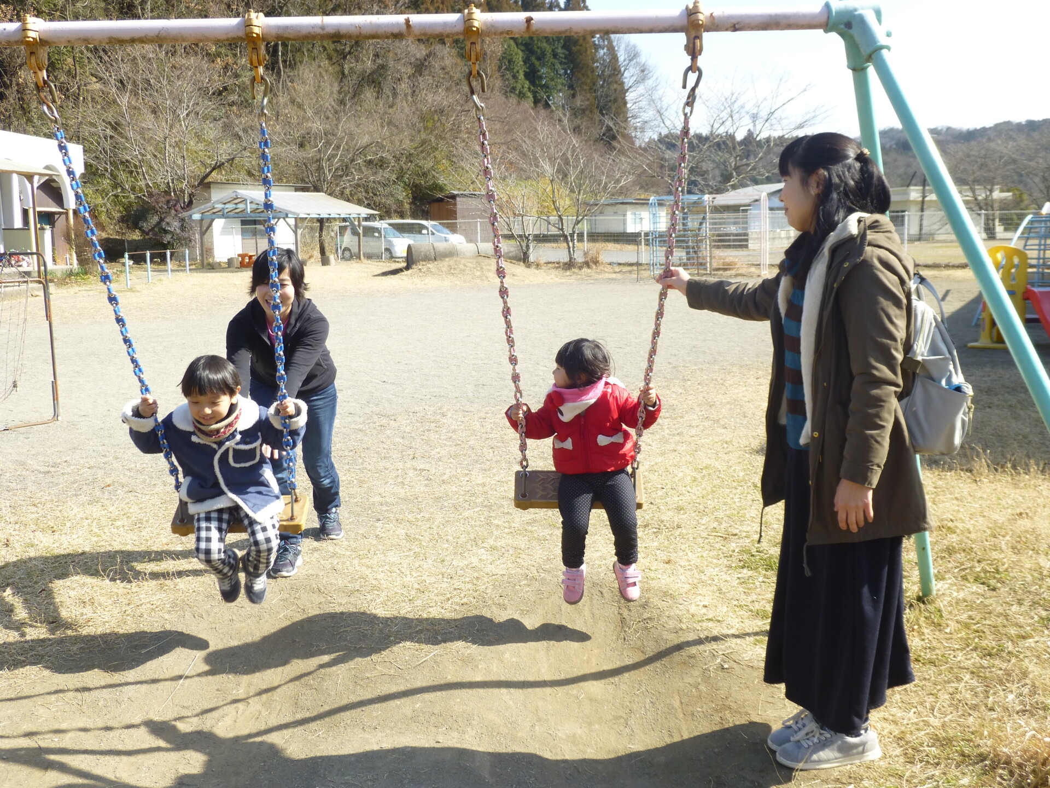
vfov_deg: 41.8
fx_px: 1031
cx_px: 525
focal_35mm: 34
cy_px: 394
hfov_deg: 54.0
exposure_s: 1/400
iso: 100
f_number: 3.5
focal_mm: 6
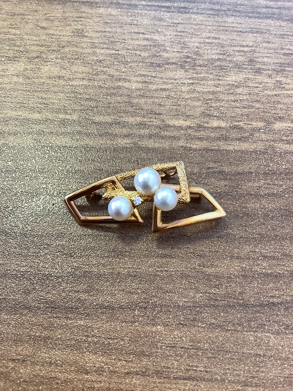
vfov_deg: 58.4
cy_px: 196
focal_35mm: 31
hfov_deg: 45.4
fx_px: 350
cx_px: 146
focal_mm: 3.3
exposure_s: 1/60
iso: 125
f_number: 2.4
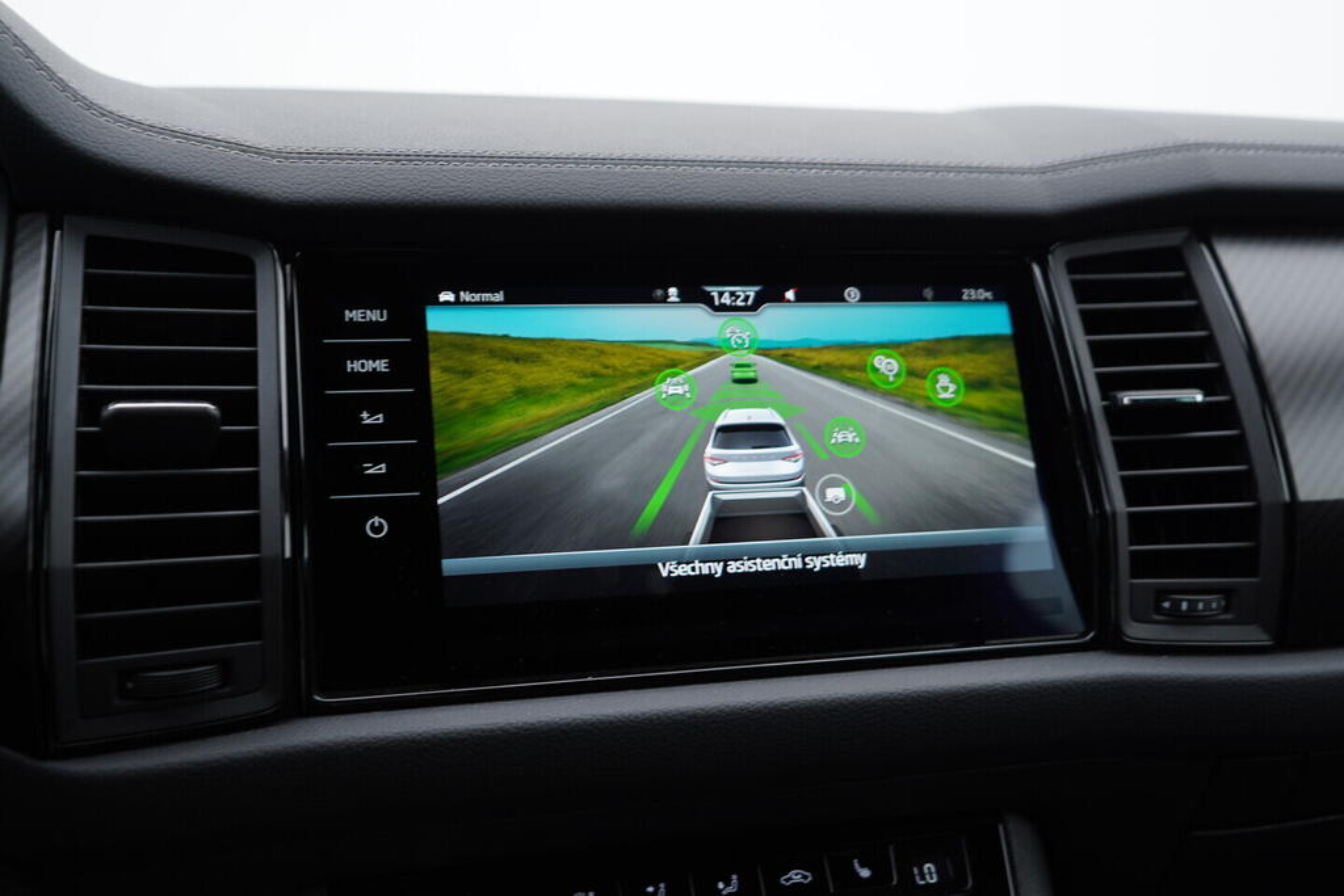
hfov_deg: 53.1
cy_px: 448
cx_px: 672
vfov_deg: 36.9
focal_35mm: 36
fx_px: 1344
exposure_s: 1/50
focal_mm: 24
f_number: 3.2
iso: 125
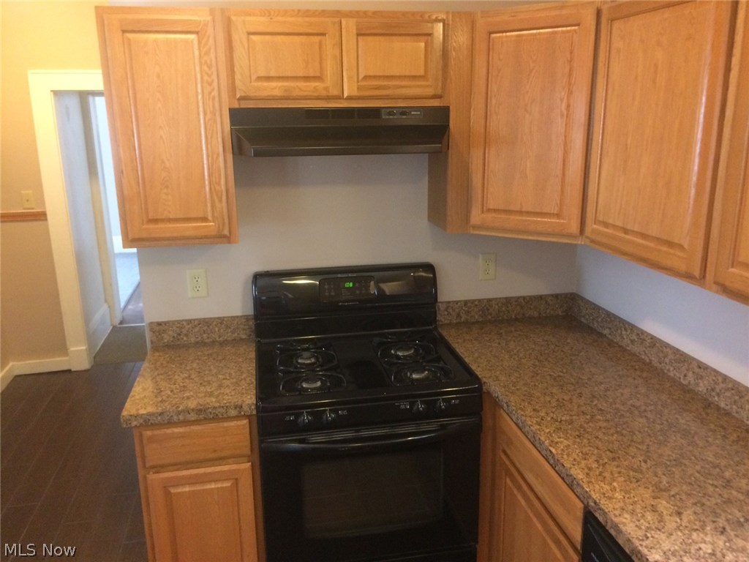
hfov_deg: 61.7
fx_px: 627
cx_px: 374
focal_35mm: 29
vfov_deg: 48.2
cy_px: 281
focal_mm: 4.15
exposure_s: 1/17
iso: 320
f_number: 2.2
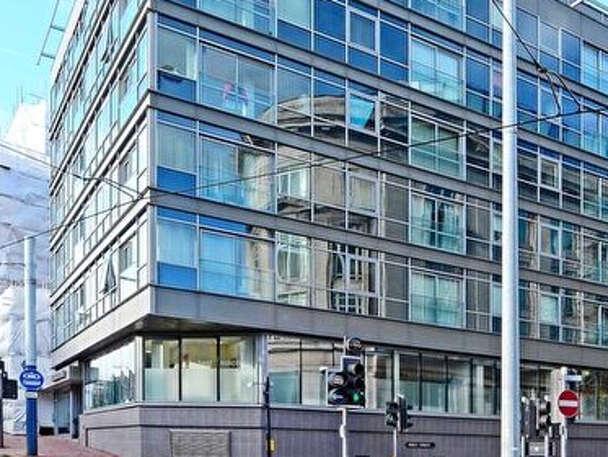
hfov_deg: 64.4
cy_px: 112
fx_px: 474
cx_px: 380
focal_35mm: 27
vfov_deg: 49.3
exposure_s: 1/200
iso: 320
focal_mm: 10
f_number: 8
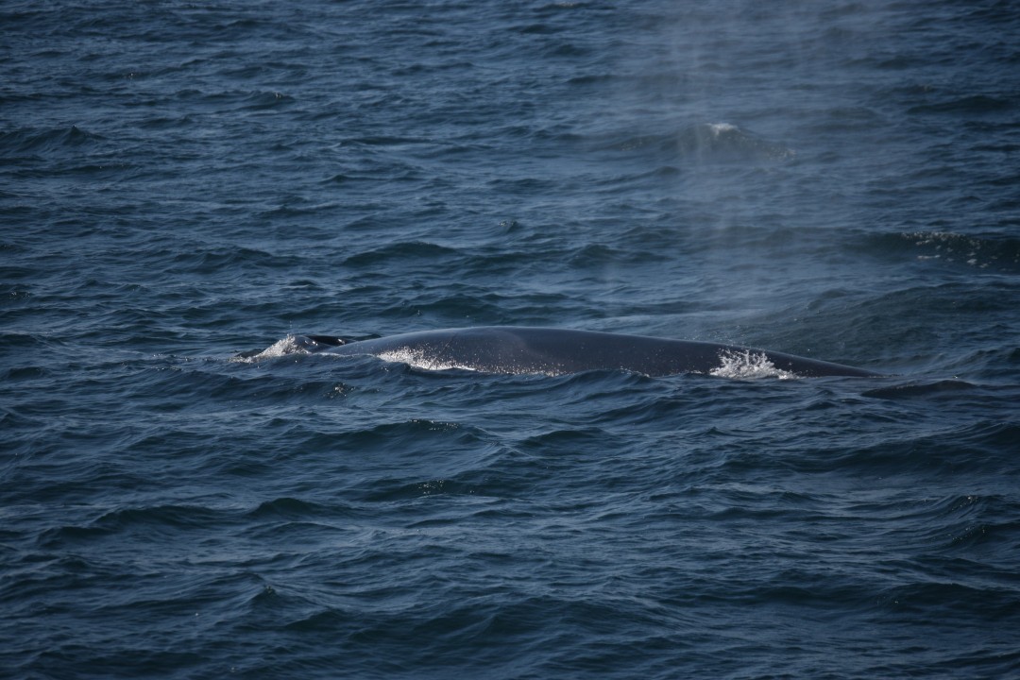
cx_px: 510
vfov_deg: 5.6
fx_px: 7012
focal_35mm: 248
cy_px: 340
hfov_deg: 8.3
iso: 200
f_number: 5.3
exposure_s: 1/4000
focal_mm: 165
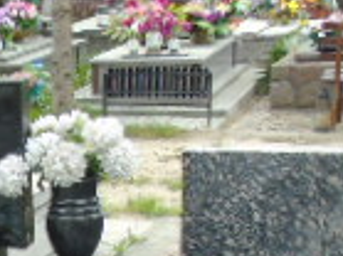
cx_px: -183
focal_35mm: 115
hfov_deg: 15.7
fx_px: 1139
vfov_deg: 12.5
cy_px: 330
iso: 80
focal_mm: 4.4
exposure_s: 1/160
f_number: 3.4
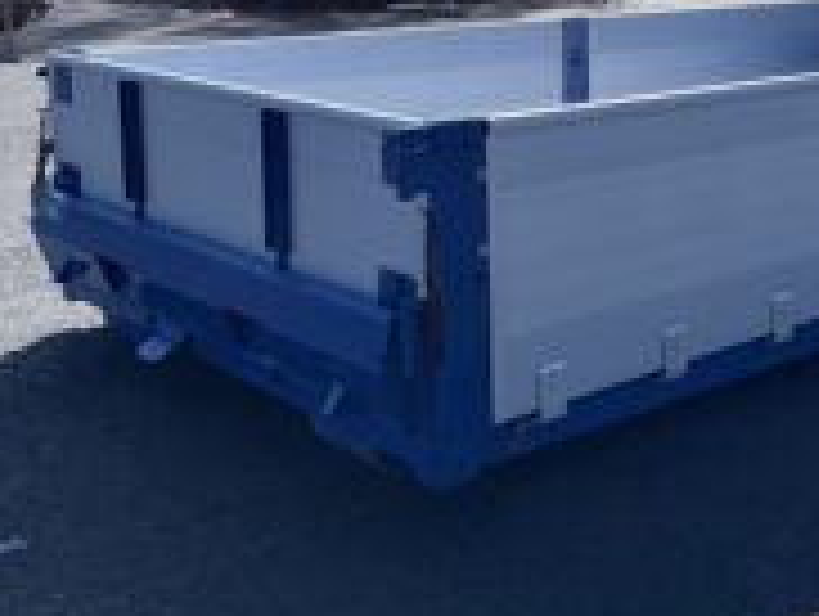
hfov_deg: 32.3
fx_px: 1350
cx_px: 711
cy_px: 117
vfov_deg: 25.3
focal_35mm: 57
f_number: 1.6
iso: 32
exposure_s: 1/2747
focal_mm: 4.2
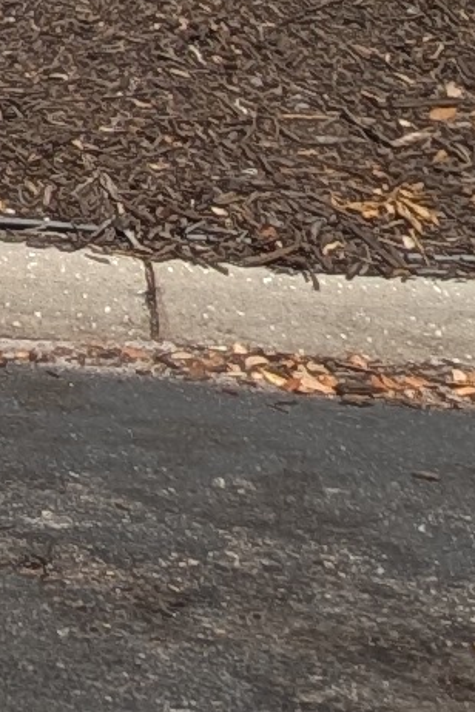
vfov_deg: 8.4
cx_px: -1902
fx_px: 4367
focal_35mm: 221
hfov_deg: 5.0
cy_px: -1117
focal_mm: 6.9
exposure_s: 1/1443
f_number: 1.68
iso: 23
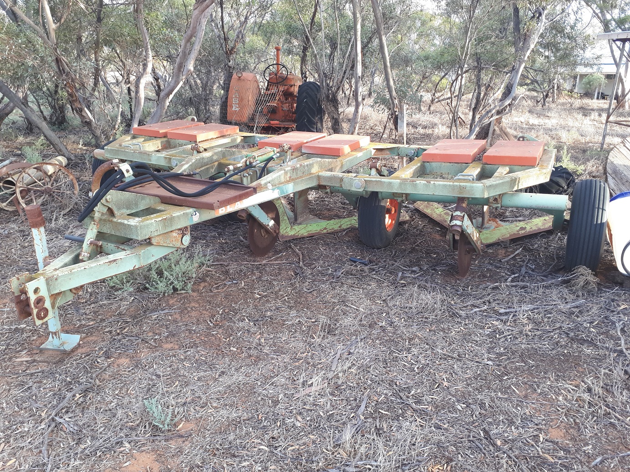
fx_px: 491
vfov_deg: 51.3
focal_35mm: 27
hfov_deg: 65.3
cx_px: 315
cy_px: 236
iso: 64
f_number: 1.9
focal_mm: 3.6
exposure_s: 1/100
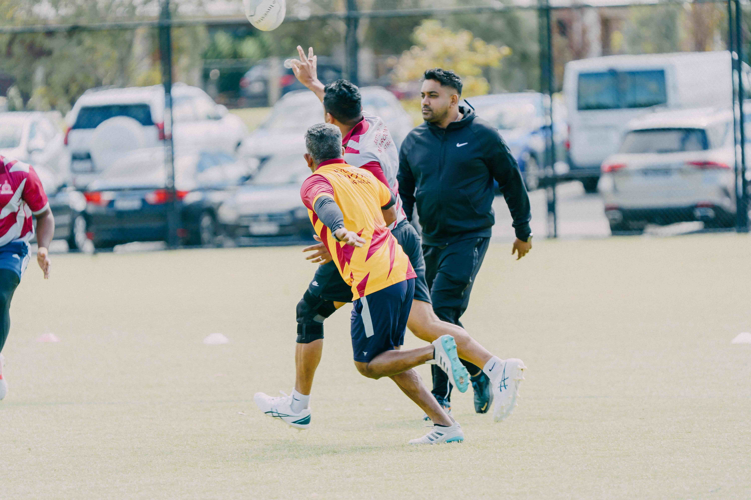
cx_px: 376
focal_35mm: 382
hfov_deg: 5.4
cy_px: 250
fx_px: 7968
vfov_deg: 3.6
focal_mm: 382
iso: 200
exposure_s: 1/500
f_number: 6.3
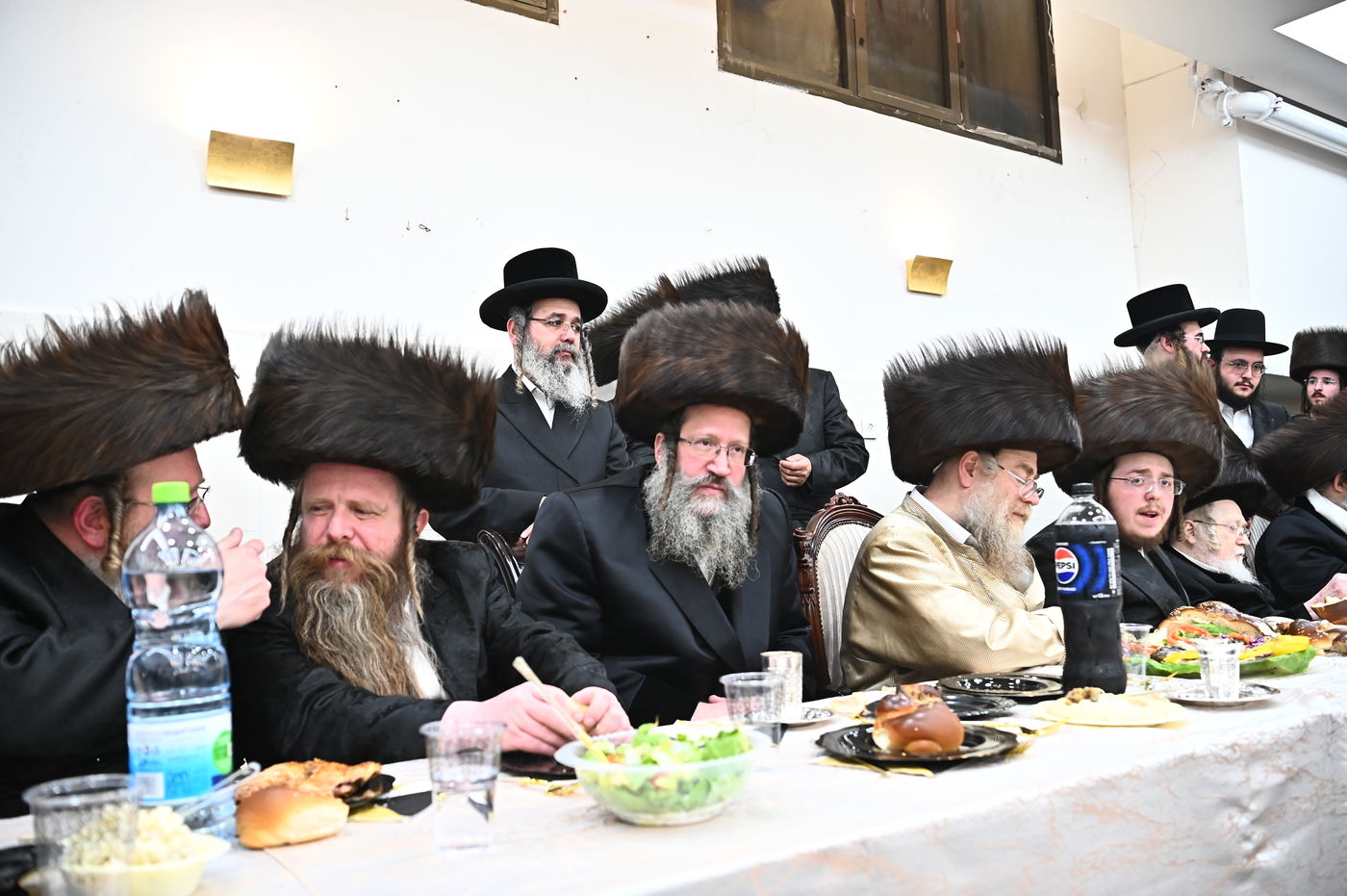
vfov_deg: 43.5
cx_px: 674
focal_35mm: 30
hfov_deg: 62.0
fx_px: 1122
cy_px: 448
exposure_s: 1/200
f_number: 4
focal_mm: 30
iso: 2500
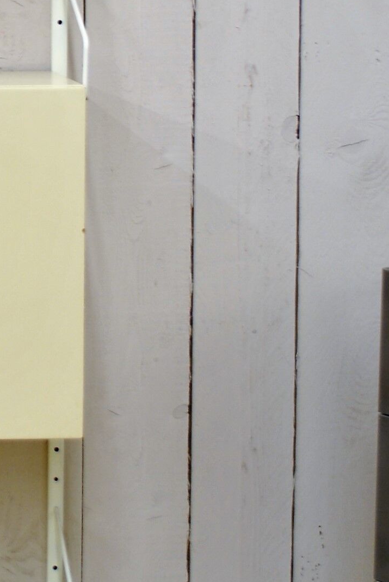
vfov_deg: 17.4
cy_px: 67
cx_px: -189
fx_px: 1876
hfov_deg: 11.4
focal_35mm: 116
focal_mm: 22
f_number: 4
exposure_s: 1/13
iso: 100
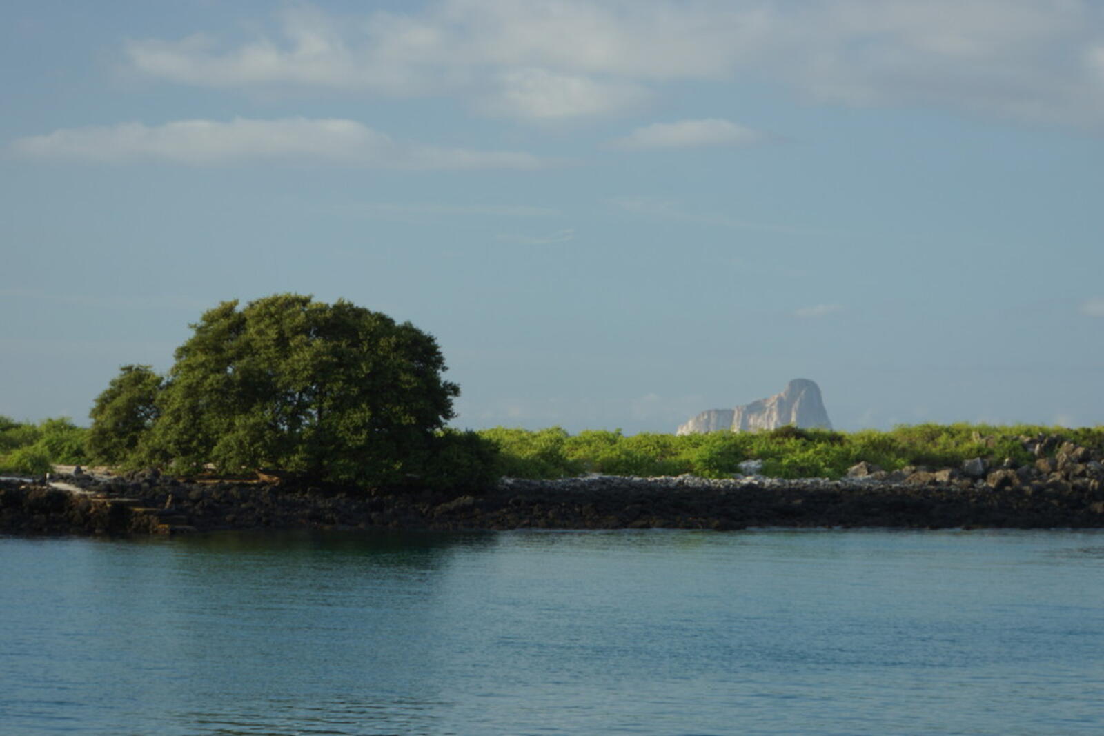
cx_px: 552
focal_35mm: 139
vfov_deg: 9.9
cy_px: 368
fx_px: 4263
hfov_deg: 14.8
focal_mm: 92.9
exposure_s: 1/80
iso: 100
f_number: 6.3
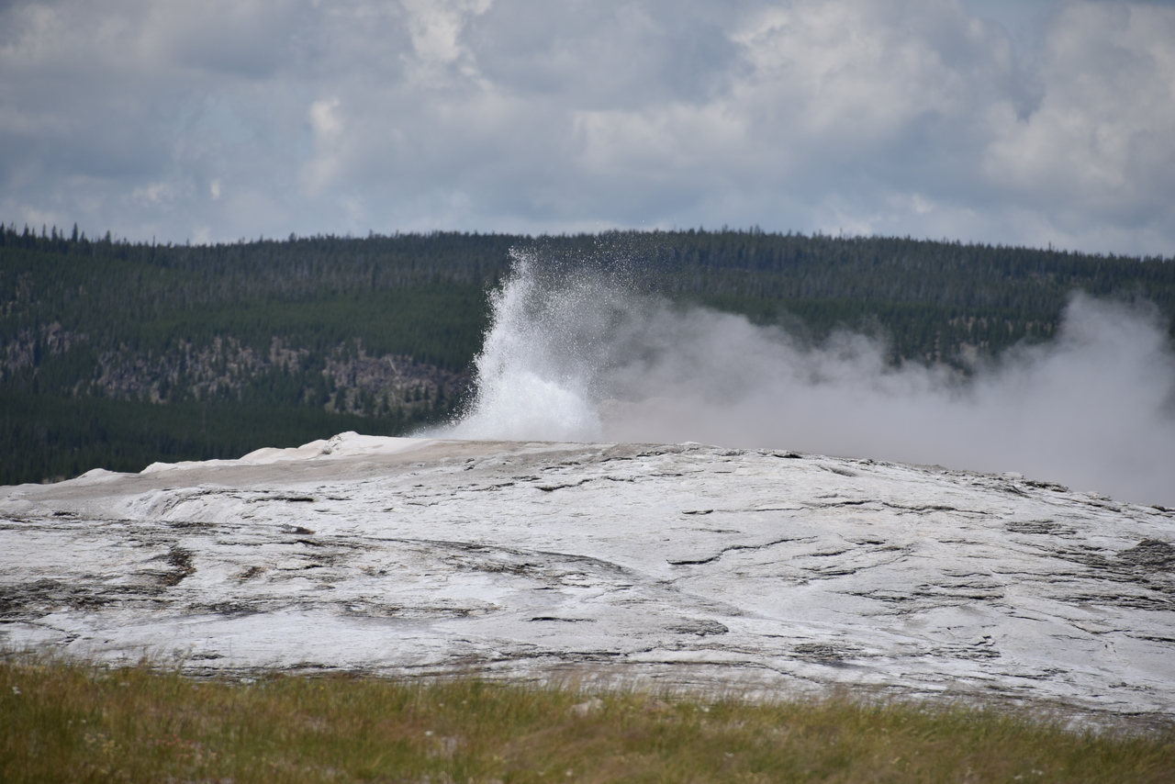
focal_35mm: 300
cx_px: 588
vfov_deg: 4.6
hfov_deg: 6.9
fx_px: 9793
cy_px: 392
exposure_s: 1/640
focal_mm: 300
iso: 100
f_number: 8
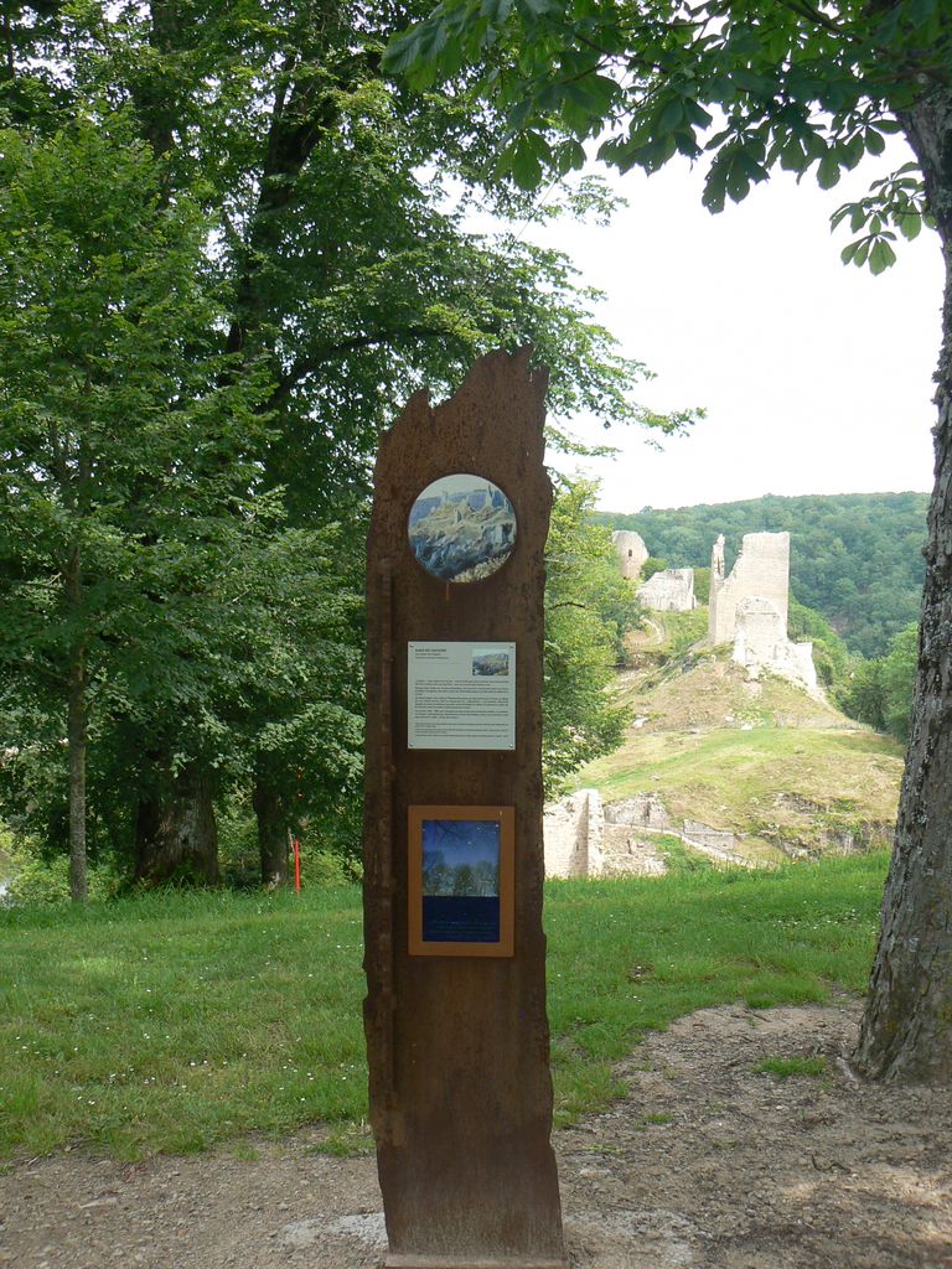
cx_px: 476
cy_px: 634
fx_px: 1357
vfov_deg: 50.1
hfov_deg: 38.7
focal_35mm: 37
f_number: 5.6
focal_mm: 6.2
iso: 80
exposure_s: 1/160
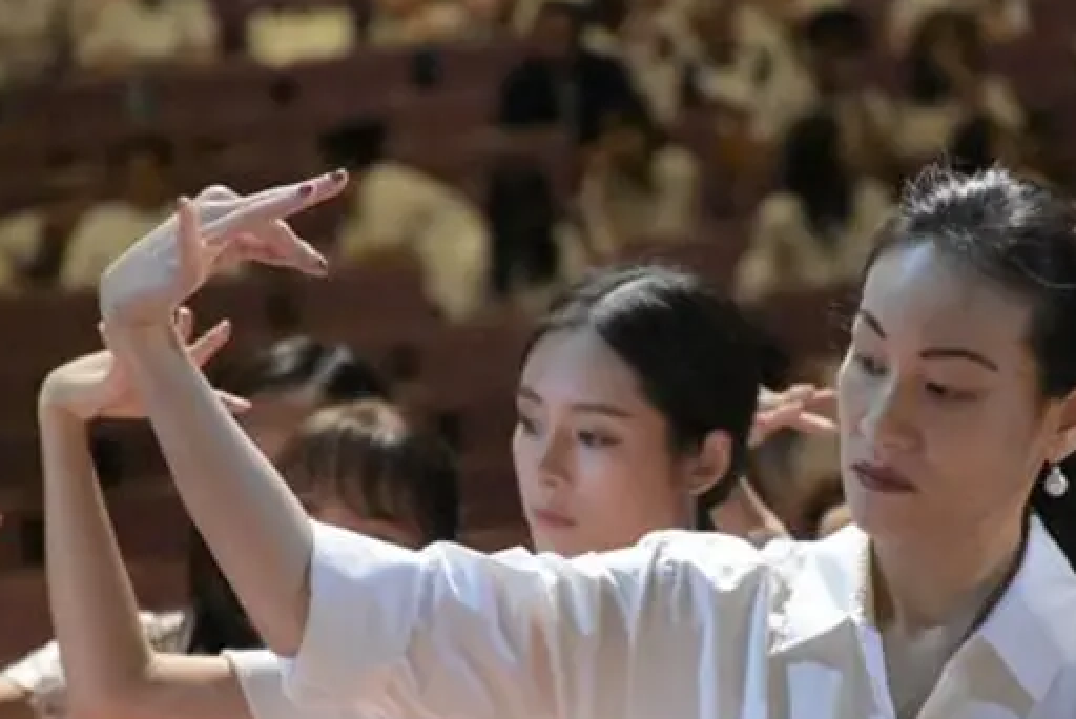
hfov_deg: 6.4
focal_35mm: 320
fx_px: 9569
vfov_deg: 4.3
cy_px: 501
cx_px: 702
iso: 20000
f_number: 5.6
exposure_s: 1/200
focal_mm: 140
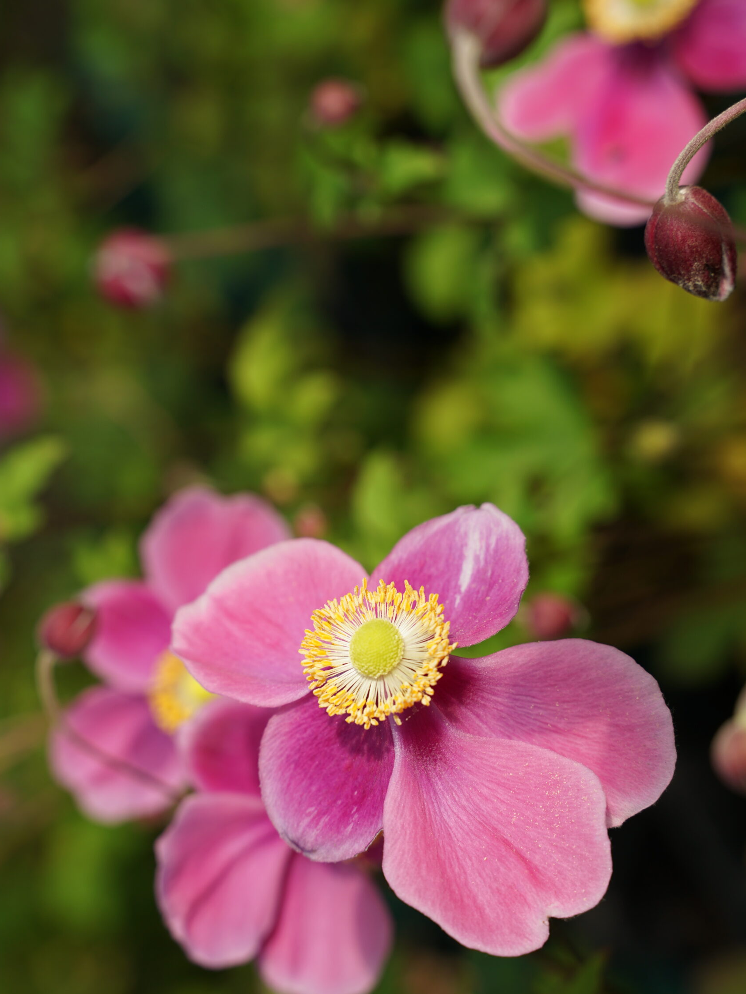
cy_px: 534
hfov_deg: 18.0
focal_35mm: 82
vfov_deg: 23.8
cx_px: 372
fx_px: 2356
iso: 100
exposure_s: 1/250
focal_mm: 75
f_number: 7.1
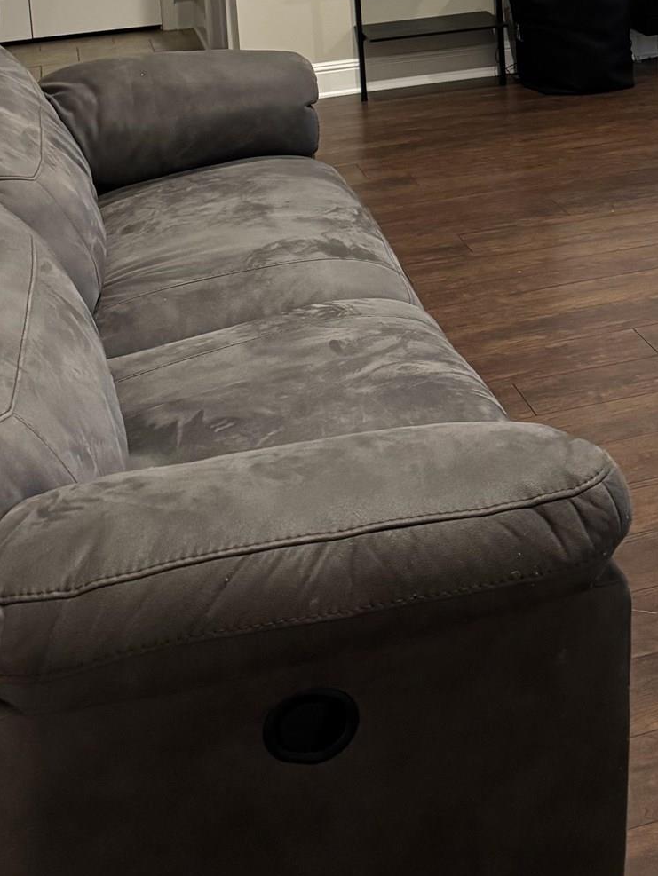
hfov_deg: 25.8
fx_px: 1418
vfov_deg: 30.6
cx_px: 495
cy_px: -93
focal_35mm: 56
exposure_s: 1/40
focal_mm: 6.76
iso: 800
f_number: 1.78
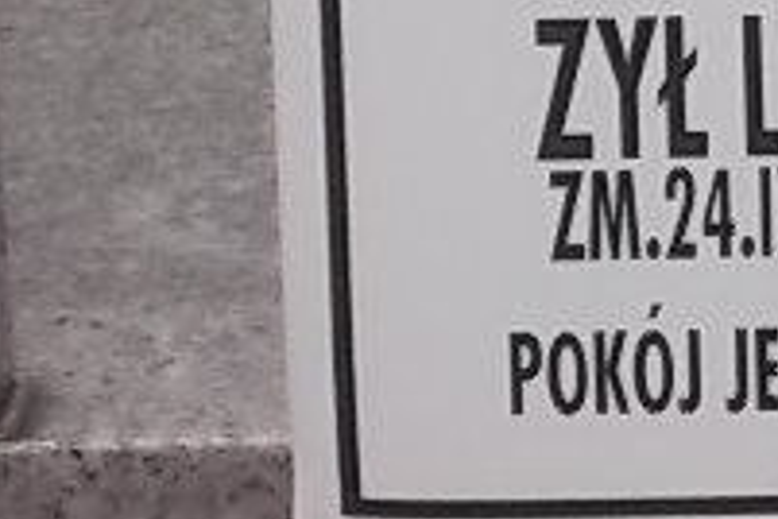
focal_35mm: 464
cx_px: 883
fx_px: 10027
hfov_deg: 4.4
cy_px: -163
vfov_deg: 3.0
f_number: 6.8
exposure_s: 1/60
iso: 200
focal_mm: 20
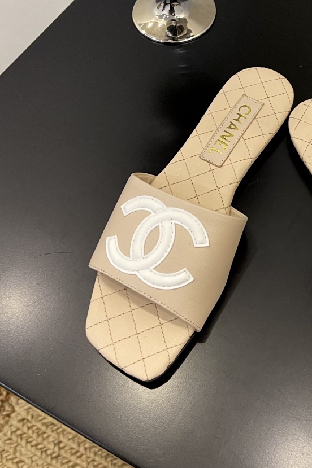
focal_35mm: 47
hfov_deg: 27.5
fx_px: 611
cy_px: 135
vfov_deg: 41.1
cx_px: 287
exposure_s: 1/60
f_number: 1.6
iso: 125
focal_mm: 5.1
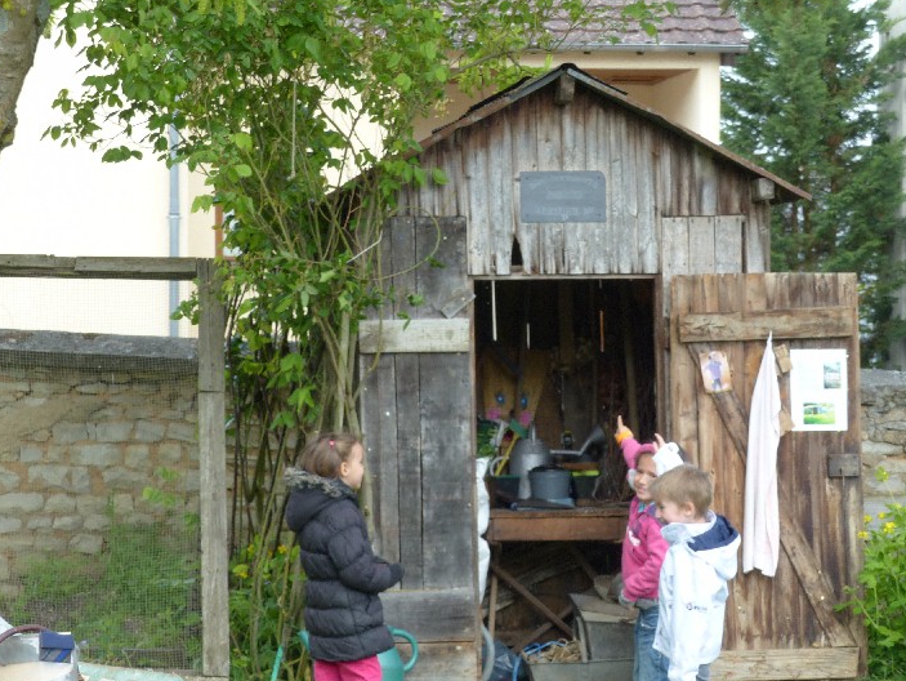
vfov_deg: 10.8
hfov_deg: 14.3
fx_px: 3614
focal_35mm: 138
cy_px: 417
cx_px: 499
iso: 100
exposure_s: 1/125
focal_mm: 19.6
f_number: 4.5
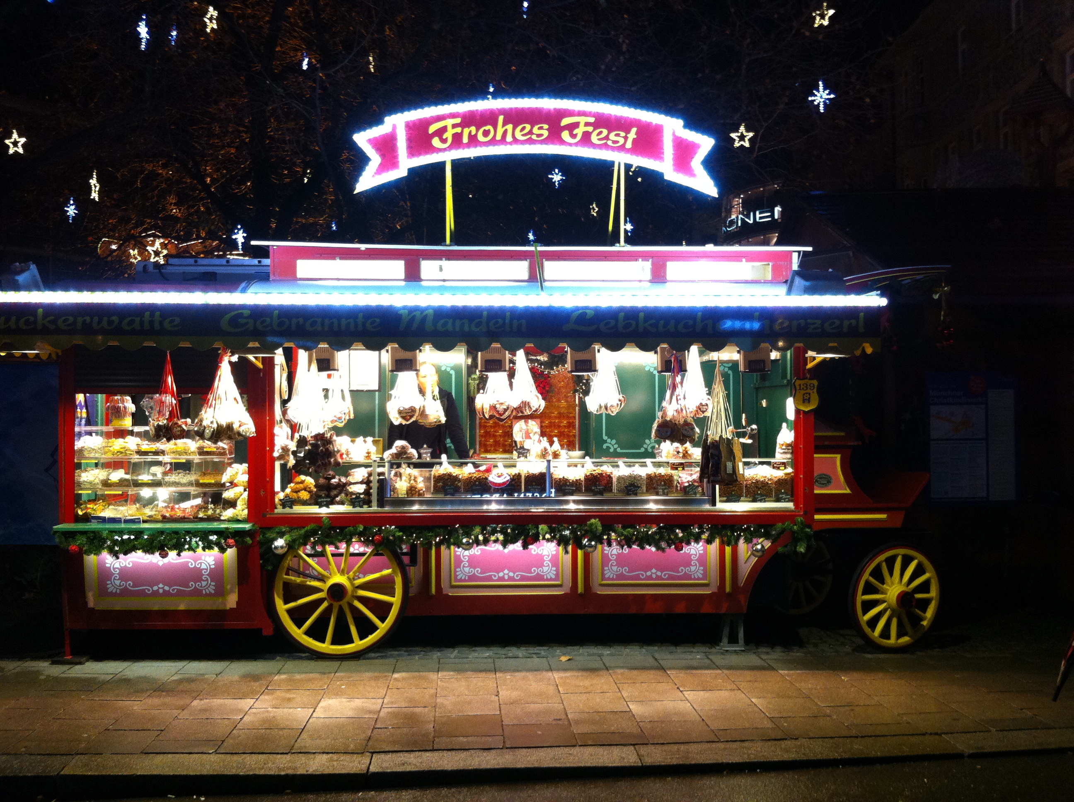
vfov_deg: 40.6
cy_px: 401
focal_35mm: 35
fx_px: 1084
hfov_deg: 52.7
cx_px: 537
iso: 160
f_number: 2.8
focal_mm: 3.85
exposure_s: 1/15
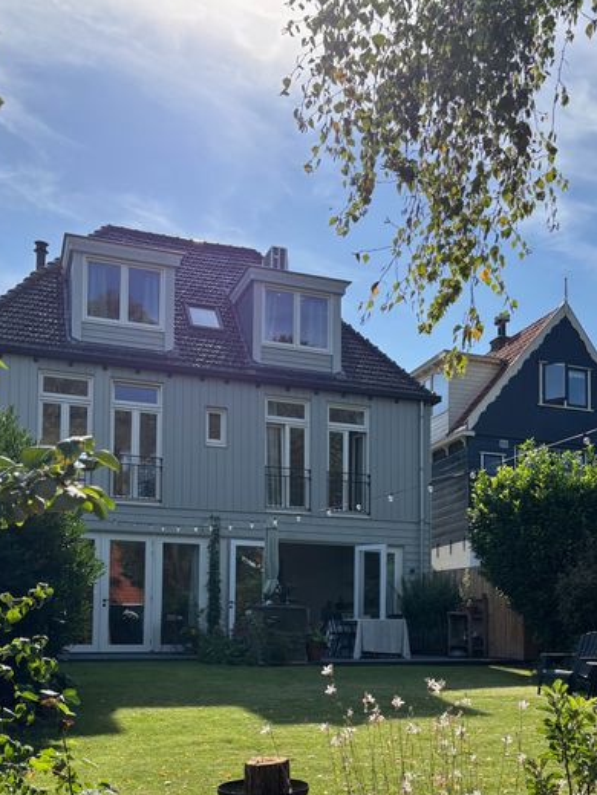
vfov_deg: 45.3
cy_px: 587
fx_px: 920
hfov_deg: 35.6
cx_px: 396
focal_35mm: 40
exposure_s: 1/2710
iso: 50
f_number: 1.6
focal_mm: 5.96
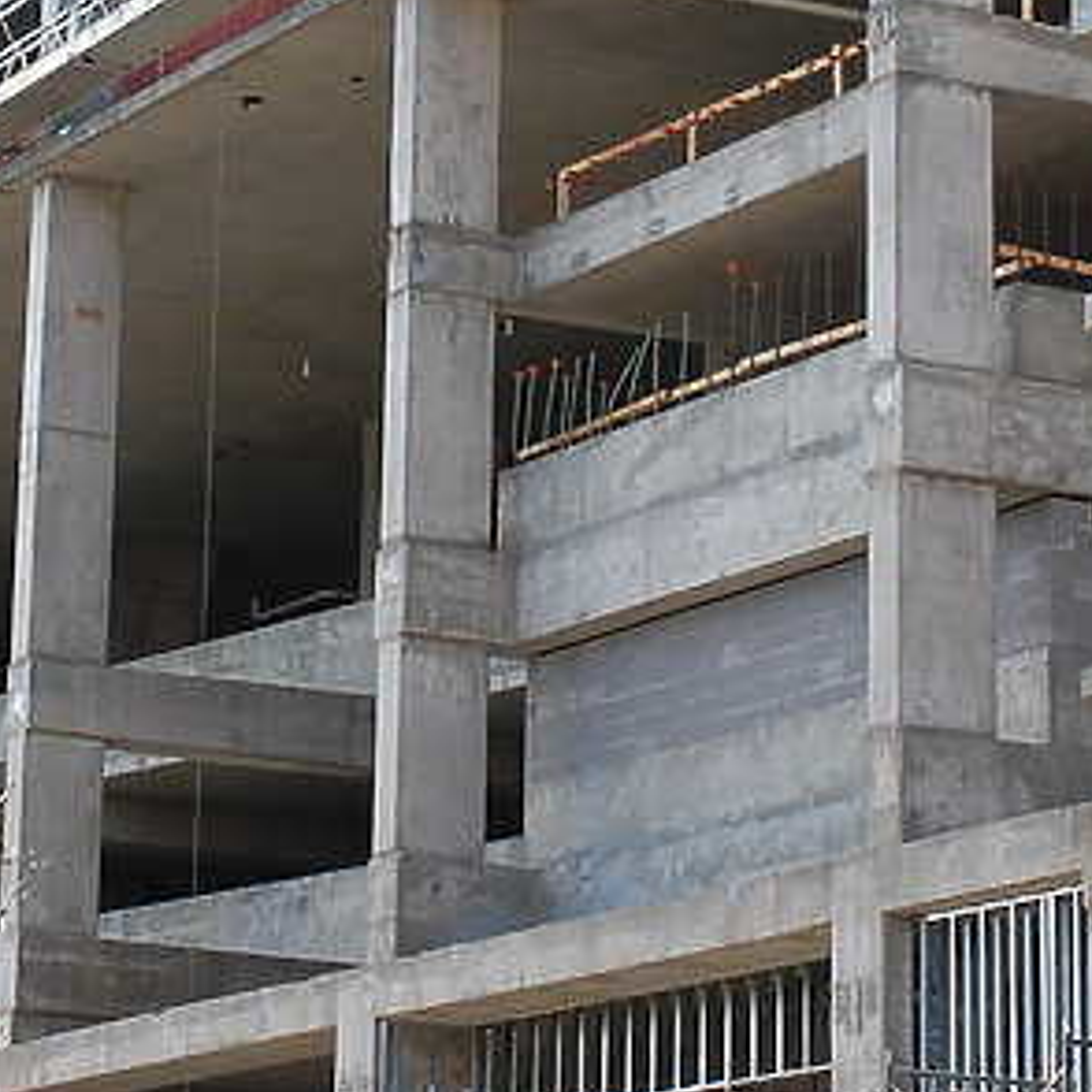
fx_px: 5568
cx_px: 169
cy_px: -97
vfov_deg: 11.1
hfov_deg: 11.2
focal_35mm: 156
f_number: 10
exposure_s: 1/200
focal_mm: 40
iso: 400
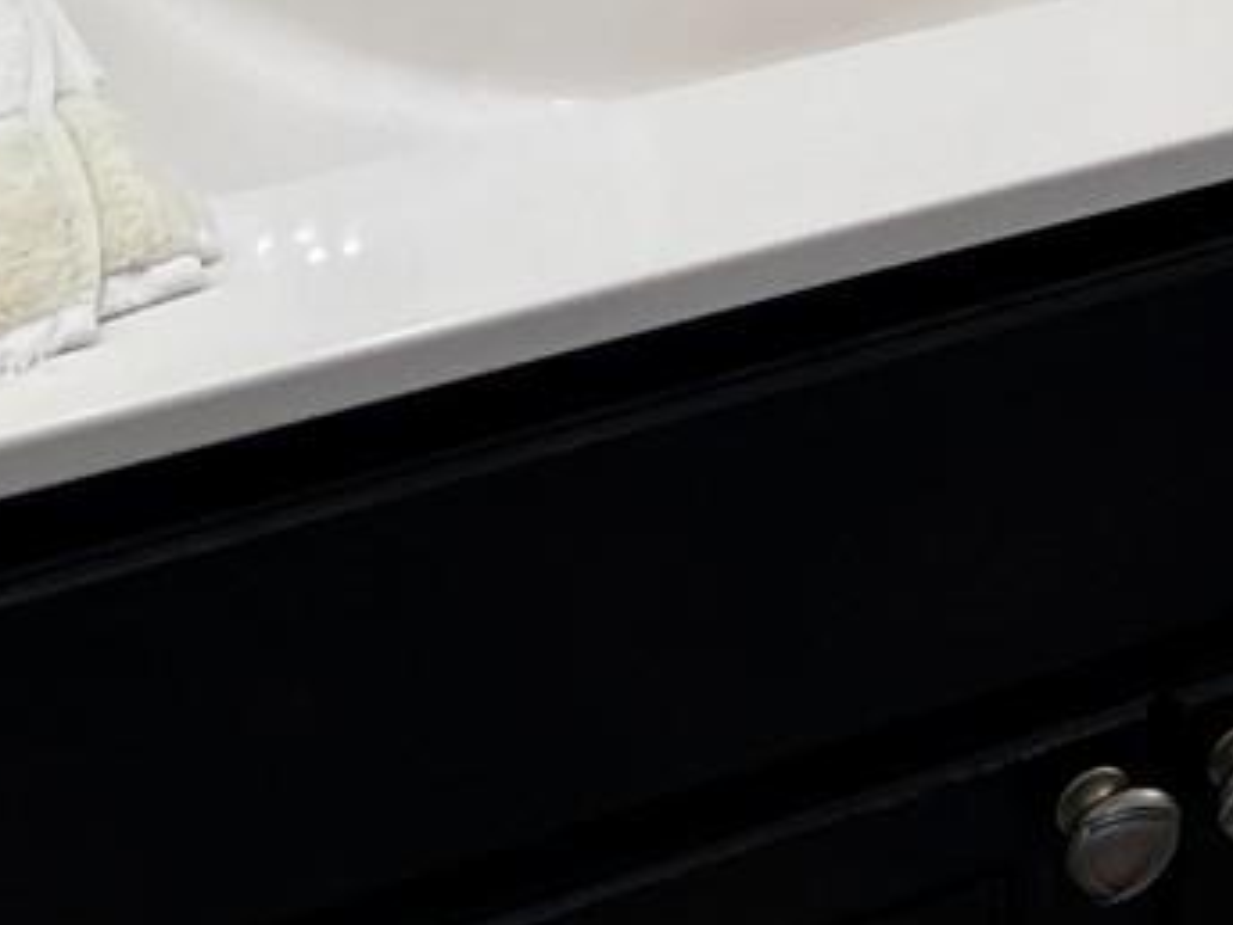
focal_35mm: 121
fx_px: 4310
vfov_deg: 10.8
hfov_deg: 13.5
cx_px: 2581
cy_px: -1129
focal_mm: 5.7
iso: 50
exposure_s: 1/120
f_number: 1.5
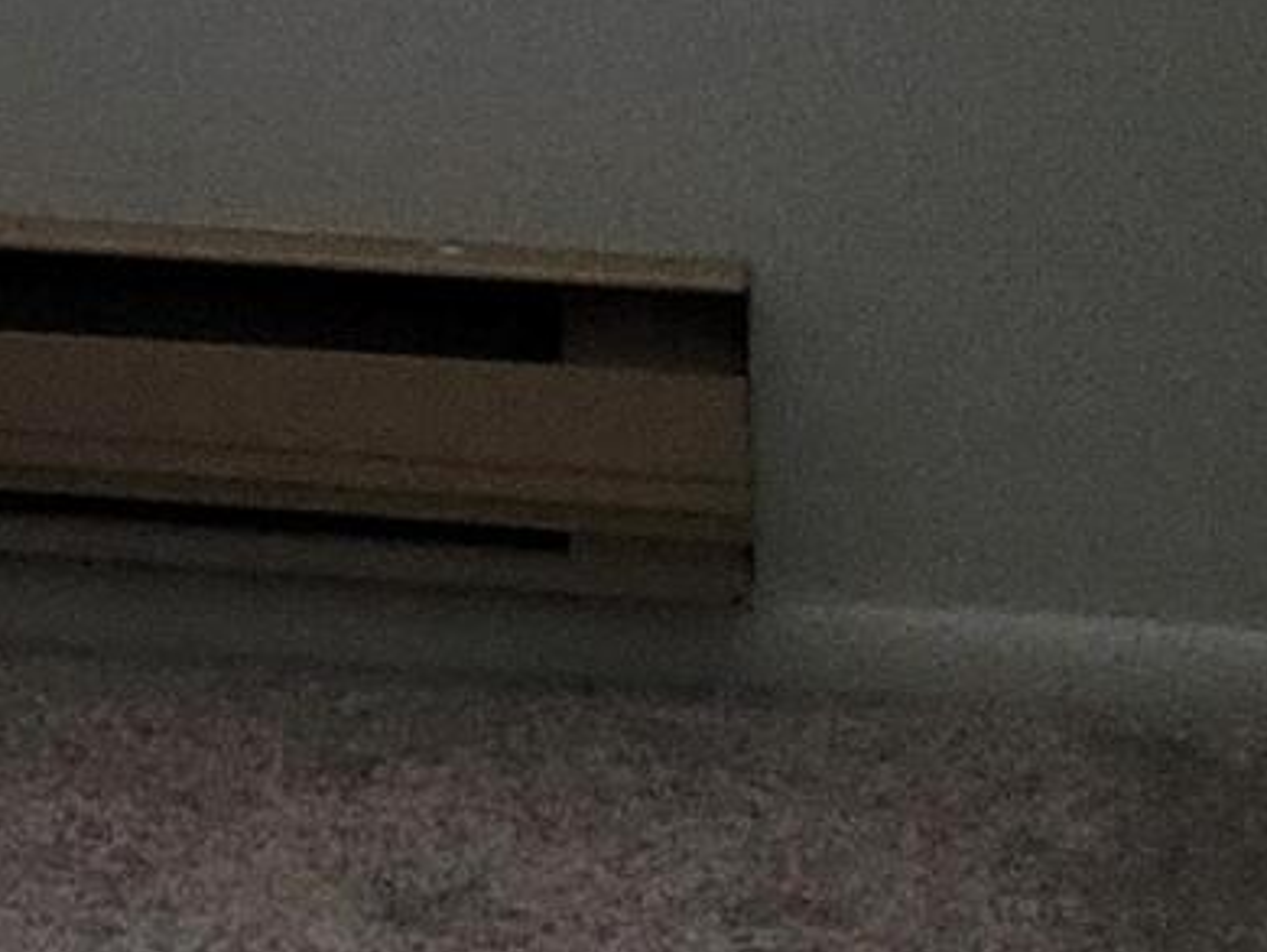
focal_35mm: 200
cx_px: -1030
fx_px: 7325
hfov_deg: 9.4
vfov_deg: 6.5
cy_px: -2229
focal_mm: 5.4
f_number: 1.8
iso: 320
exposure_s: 1/120
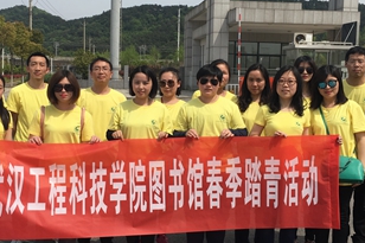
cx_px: 175
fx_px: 497
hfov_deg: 40.4
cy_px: 119
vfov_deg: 27.5
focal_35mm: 49
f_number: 2.2
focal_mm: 4.15
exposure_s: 1/1876
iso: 25
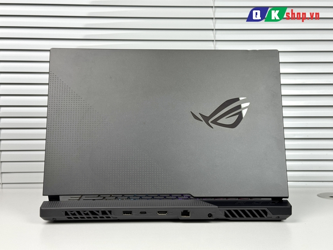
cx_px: 166
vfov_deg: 30.3
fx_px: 462
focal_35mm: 48
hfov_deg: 39.7
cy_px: 125
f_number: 1.78
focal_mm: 6.76
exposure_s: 1/243
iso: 64
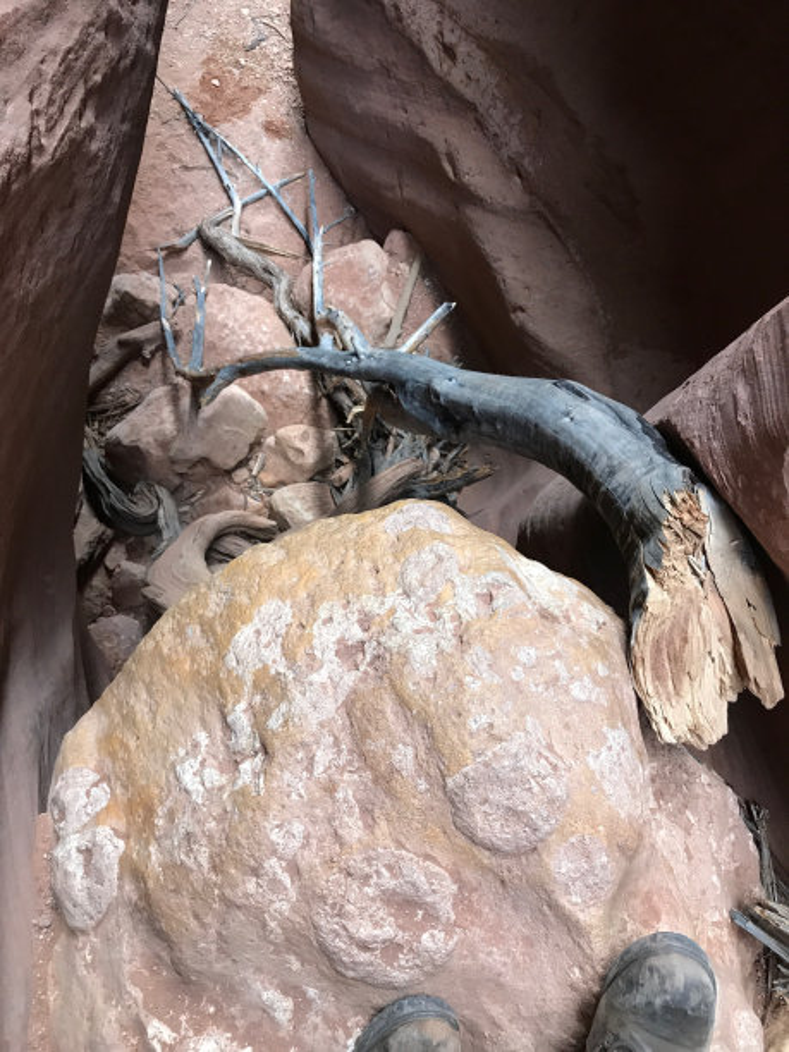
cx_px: 394
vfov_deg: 63.4
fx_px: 851
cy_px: 526
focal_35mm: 28
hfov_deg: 49.7
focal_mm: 3.99
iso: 40
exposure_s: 1/17
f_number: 1.8
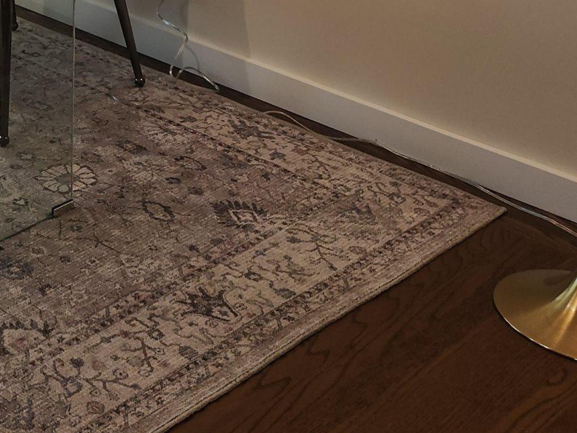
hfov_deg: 21.9
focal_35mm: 81
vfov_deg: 16.7
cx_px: -152
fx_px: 1350
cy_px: -191
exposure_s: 1/60
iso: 32
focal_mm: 5.4
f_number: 1.8
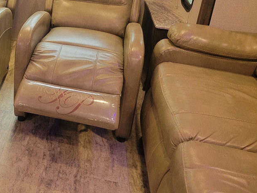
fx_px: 379
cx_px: 8
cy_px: 36
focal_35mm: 51
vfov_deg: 27.9
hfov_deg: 34.5
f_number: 1.8
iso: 200
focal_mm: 5.4
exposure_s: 1/60
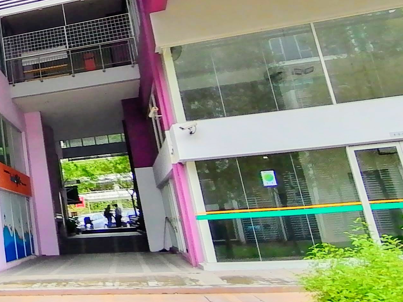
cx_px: -116
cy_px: 74
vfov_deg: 32.2
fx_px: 512
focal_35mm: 44
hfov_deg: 32.6
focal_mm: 1.78
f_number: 2.4
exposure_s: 1/200
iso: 50
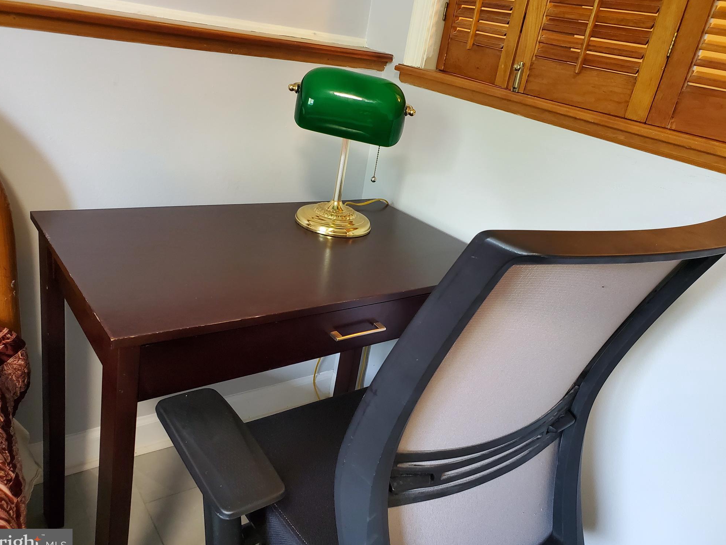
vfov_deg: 51.4
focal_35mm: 27
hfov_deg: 65.3
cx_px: 357
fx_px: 566
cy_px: 276
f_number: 2.4
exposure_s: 1/40
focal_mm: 4.3
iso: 500
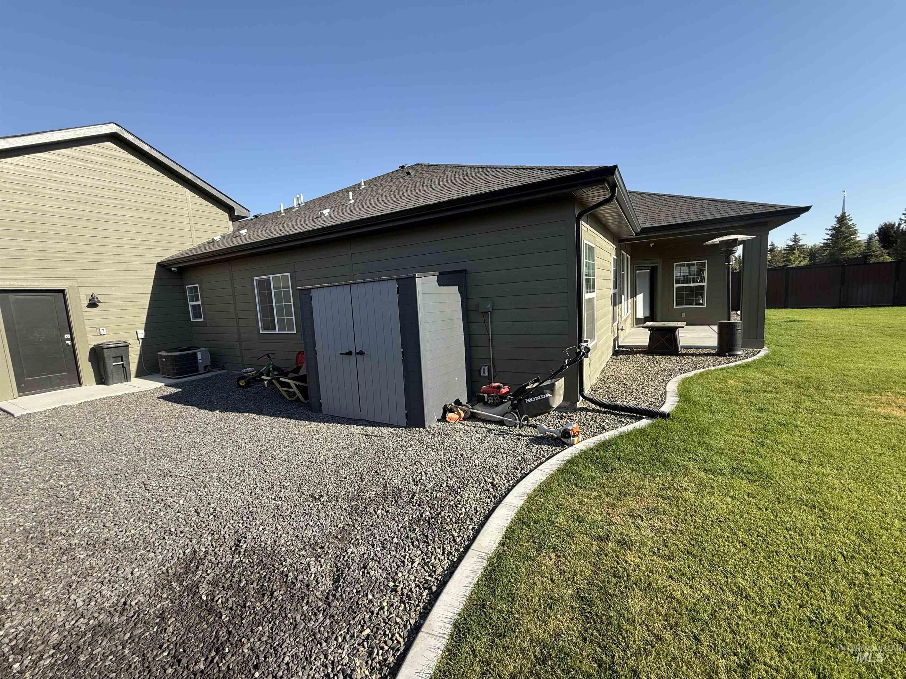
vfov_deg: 85.7
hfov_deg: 102.1
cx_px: 453
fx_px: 366
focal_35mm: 14
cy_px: 340
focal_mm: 2.22
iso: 50
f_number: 2.2
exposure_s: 1/602
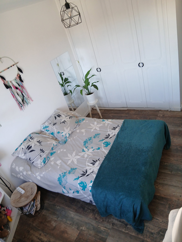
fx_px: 182
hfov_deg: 53.1
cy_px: 121
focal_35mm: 26
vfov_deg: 67.3
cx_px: 91
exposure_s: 1/50
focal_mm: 3.98
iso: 160
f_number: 1.8
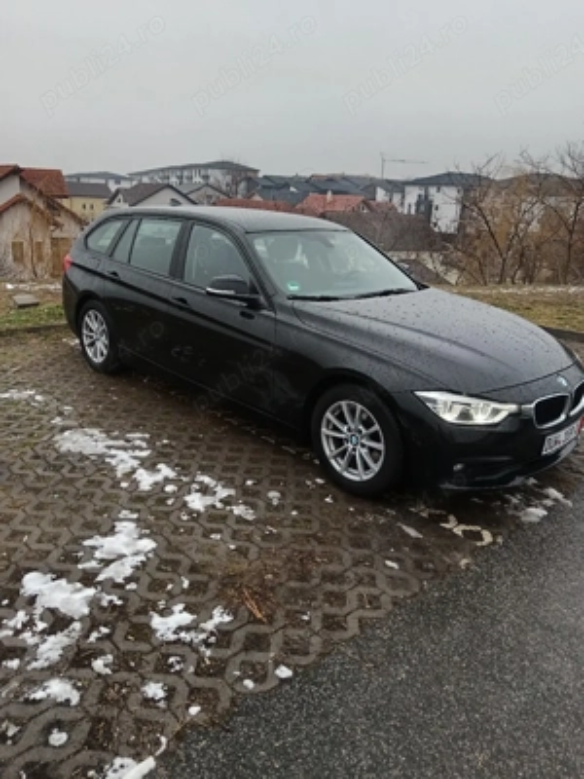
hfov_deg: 51.4
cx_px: 292
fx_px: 607
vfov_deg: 65.3
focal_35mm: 27
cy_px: 390
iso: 240
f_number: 1.9
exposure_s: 1/120
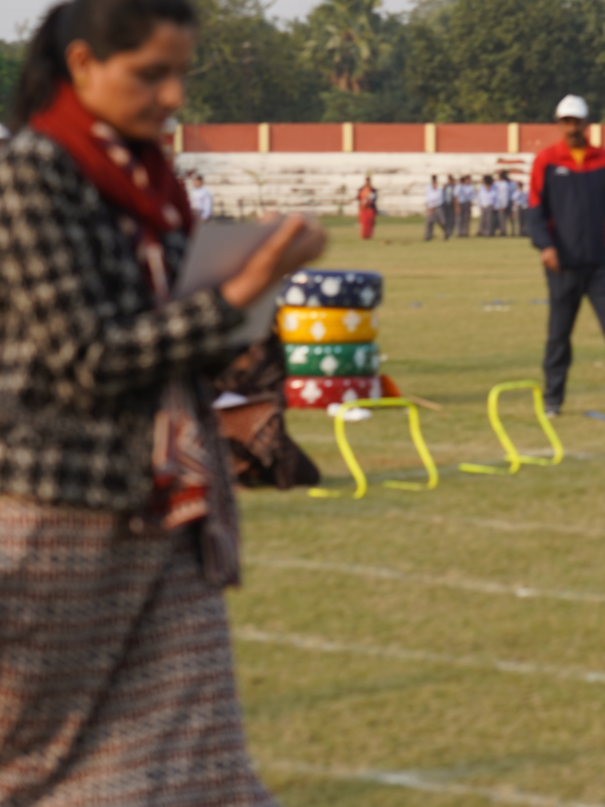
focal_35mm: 108
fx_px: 2517
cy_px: 327
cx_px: 606
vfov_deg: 18.2
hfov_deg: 13.5
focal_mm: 50
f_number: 4.5
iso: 100
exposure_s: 1/320
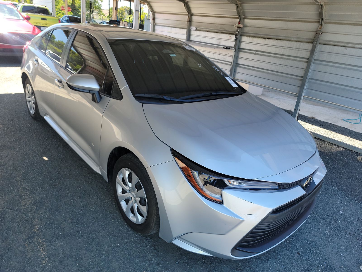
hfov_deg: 71.6
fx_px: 251
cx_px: 181
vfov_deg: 56.8
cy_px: 136
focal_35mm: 24
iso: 50
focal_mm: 6.7
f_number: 1.8
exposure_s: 1/138
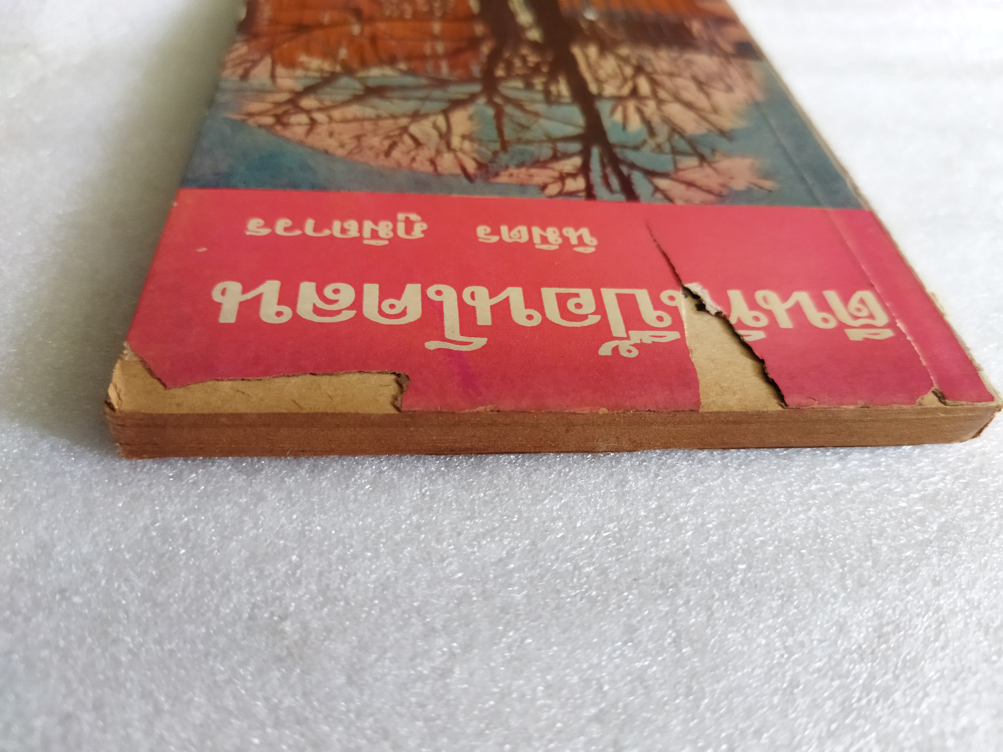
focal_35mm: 27
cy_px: 376
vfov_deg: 51.4
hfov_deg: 65.3
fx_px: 782
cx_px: 502
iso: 363
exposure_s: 1/50
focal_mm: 4.71
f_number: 1.79
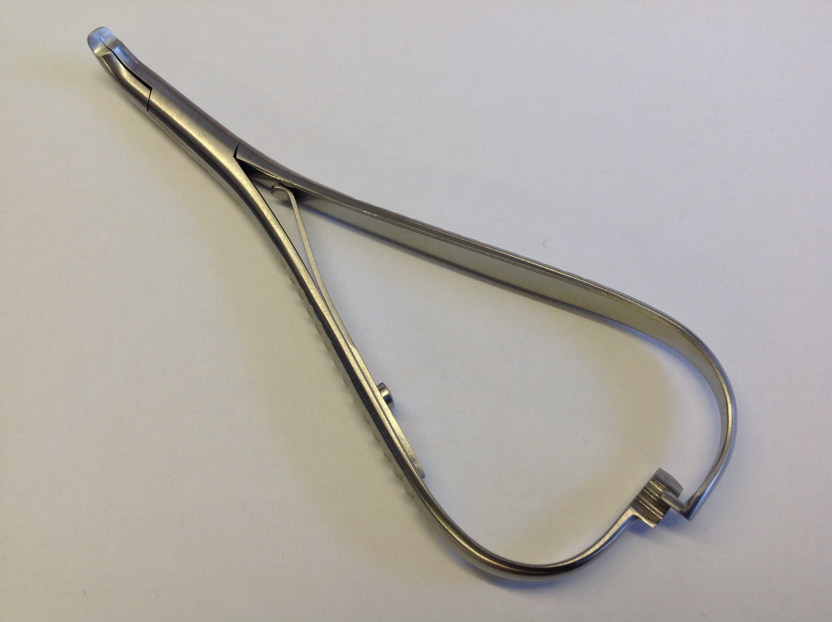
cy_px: 311
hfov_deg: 52.7
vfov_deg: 40.6
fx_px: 840
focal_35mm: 35
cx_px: 416
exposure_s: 1/50
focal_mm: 4.28
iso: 50
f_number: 2.4
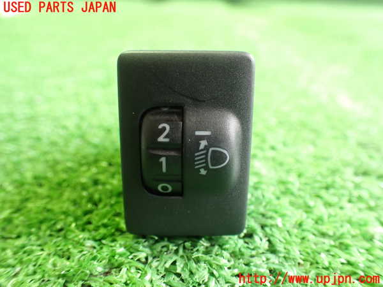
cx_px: 192
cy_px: 144
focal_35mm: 30
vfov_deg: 46.8
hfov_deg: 60.0
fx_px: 332
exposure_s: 1/30
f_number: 2.3
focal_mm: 5.4
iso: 800
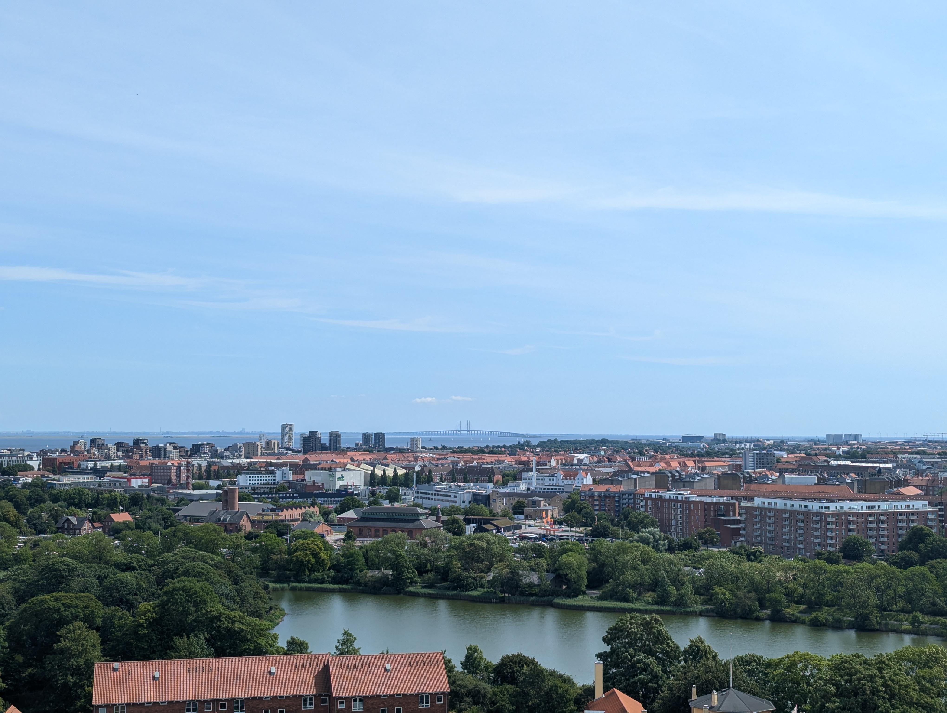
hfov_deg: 39.6
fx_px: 1315
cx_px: 474
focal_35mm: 48
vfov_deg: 30.3
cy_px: 356
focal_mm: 6.81
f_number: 1.85
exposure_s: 1/3448
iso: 74
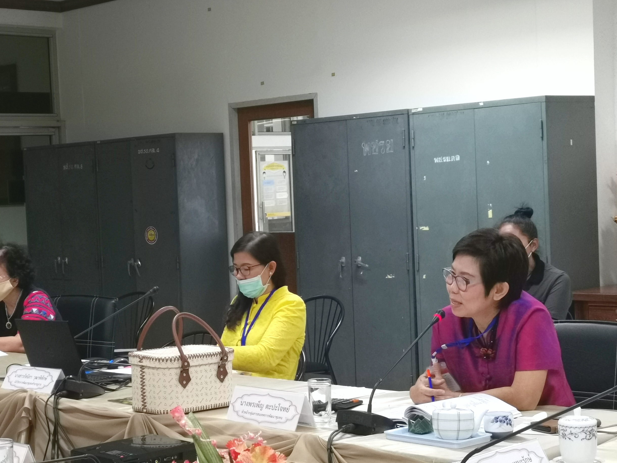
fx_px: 1301
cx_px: 194
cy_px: 265
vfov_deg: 20.1
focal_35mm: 73
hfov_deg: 26.5
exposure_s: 1/100
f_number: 1.8
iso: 320
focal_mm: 5.58
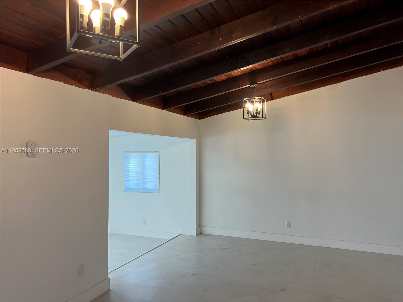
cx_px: 202
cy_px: 151
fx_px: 303
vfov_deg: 53.1
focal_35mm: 26
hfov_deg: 67.3
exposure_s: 1/120
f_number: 1.5
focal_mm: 5.7
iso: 50
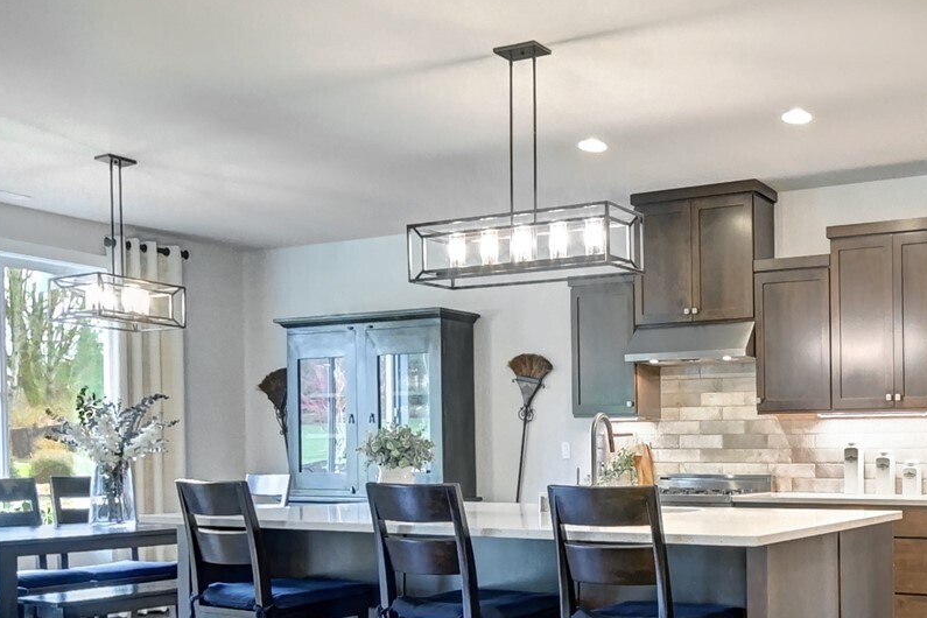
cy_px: 484
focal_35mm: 32
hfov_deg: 58.1
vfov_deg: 39.7
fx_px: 824
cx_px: 566
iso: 3200
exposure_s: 1/2
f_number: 11
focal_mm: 10
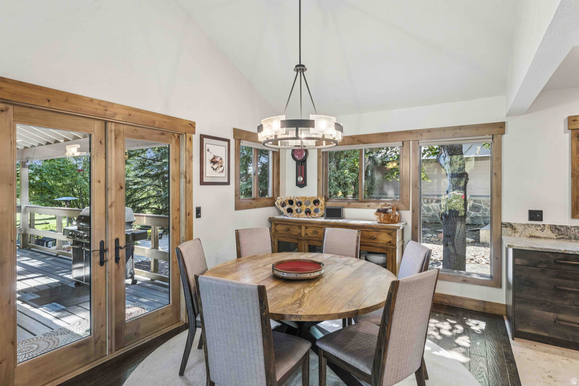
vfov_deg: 67.1
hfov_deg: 89.7
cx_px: 290
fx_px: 291
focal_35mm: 18
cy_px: 193
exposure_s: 1/20
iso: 500
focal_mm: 18.1
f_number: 7.1
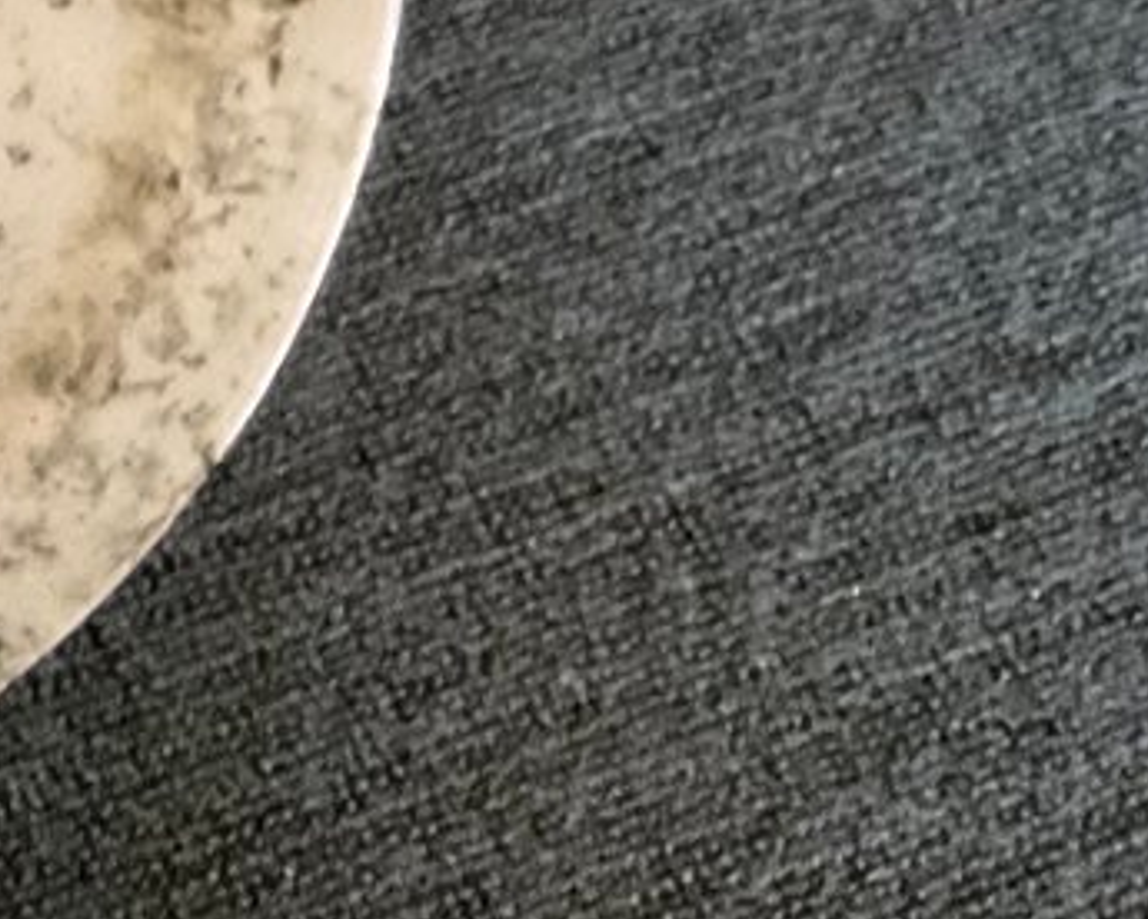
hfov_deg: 13.5
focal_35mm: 124
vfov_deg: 11.3
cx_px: -1073
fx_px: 4213
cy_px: -894
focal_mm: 3
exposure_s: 1/50
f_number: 1.8
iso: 250
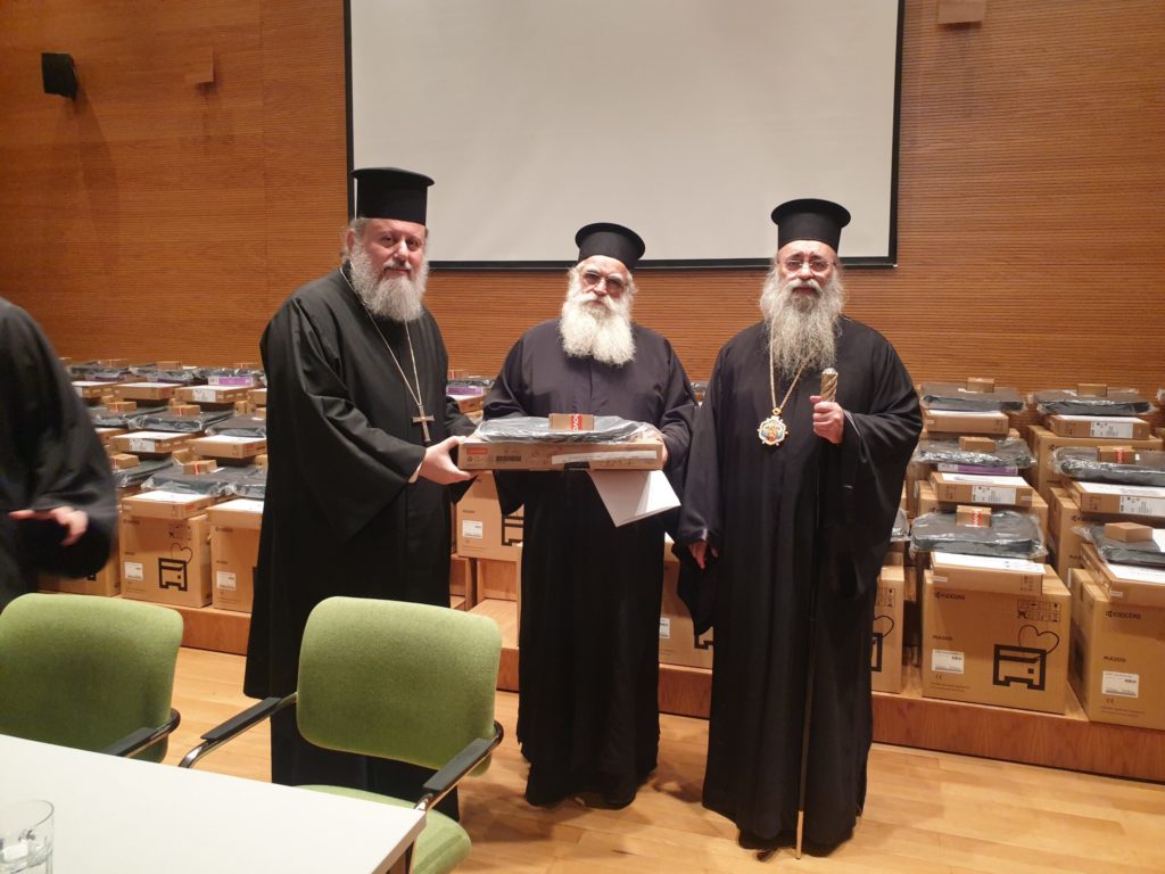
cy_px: 437
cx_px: 582
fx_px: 875
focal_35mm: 26
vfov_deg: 53.1
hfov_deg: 67.3
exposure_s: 1/50
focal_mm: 4.3
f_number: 2.4
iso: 320
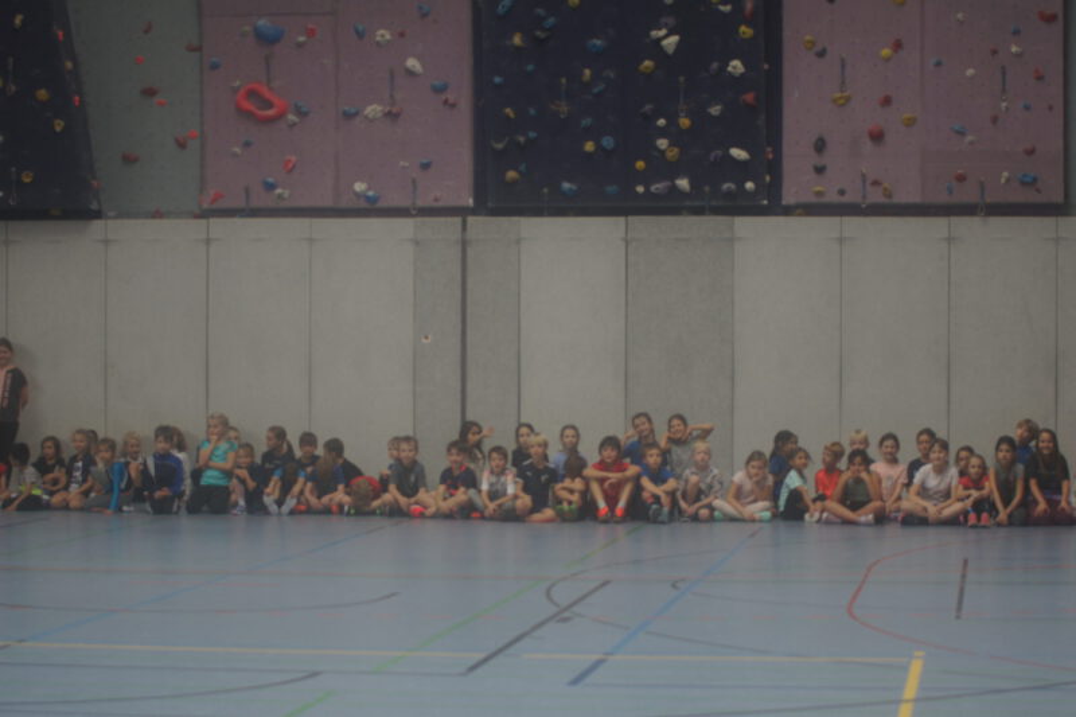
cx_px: 538
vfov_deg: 13.0
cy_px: 358
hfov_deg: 19.5
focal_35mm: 105
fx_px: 3137
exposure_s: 1/125
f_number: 2.8
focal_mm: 70
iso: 200
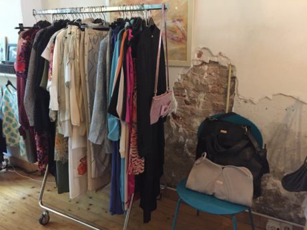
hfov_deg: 61.7
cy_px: 115
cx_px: 154
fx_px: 257
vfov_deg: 48.2
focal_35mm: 29
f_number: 2.2
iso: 500
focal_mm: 4.15
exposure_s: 1/17
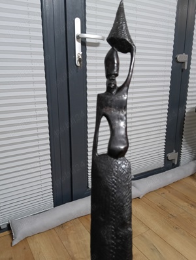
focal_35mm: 27
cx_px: 98
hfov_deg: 51.5
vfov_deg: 65.2
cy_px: 130
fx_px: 203
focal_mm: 3.98
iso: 1000
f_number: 1.8
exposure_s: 1/25
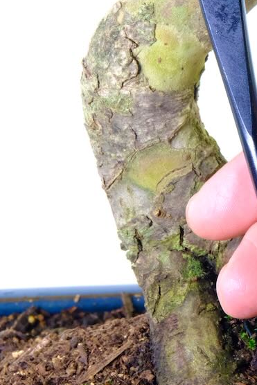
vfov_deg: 4.7
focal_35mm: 442
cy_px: 52
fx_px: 4730
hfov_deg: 3.1
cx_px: 268
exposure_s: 1/8
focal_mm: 128
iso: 3200
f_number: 18
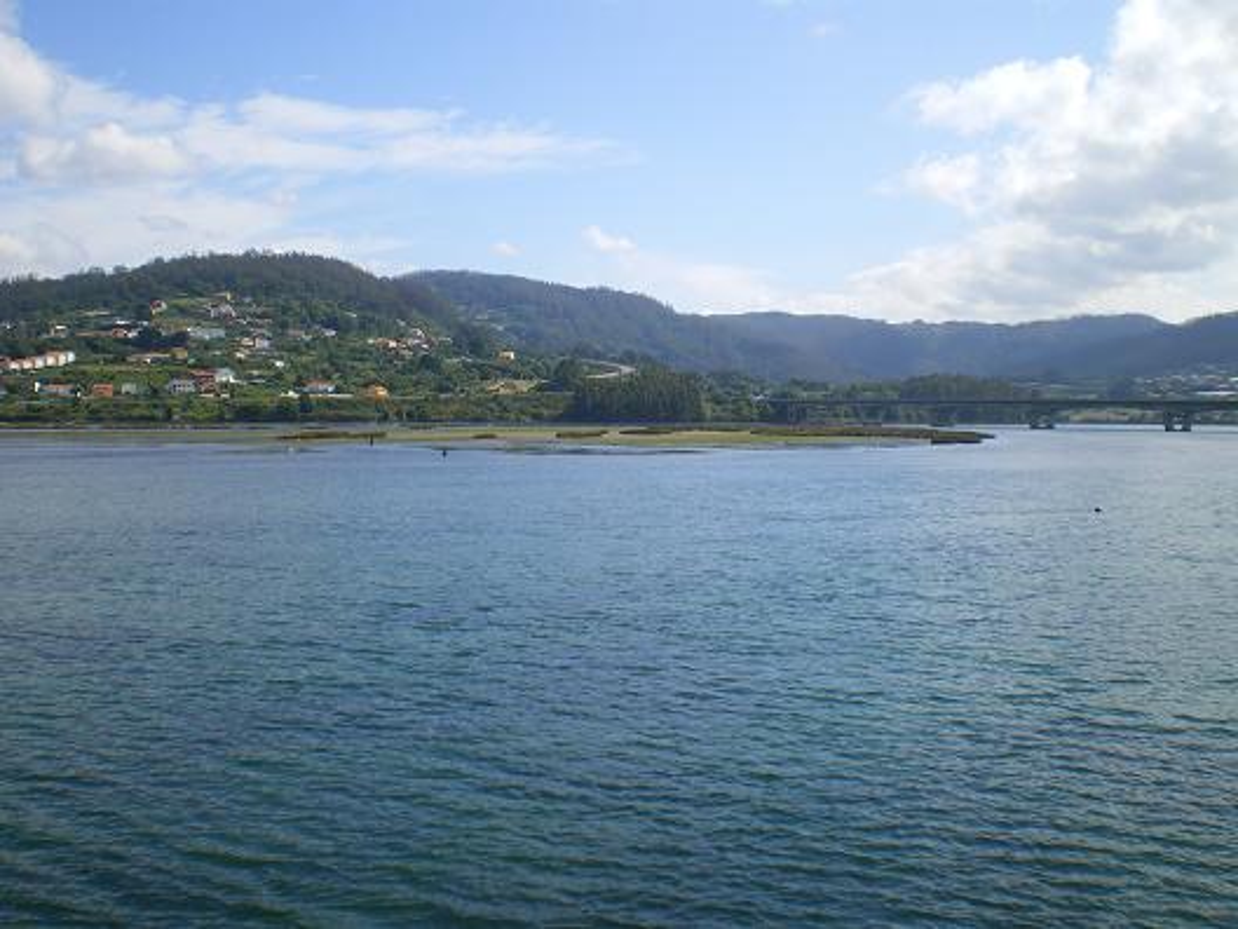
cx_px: 619
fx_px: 1359
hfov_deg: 49.0
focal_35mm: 38
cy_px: 464
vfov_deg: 37.7
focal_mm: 6.3
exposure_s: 1/320
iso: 64
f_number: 4.6
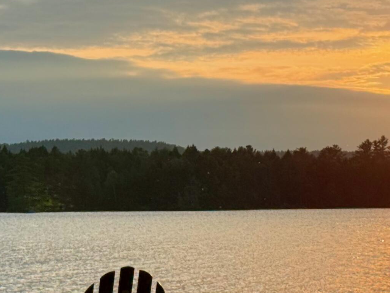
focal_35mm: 141
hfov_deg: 14.0
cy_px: 279
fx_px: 1589
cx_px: 254
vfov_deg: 10.5
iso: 64
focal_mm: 6.76
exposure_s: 1/2494
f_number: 1.78
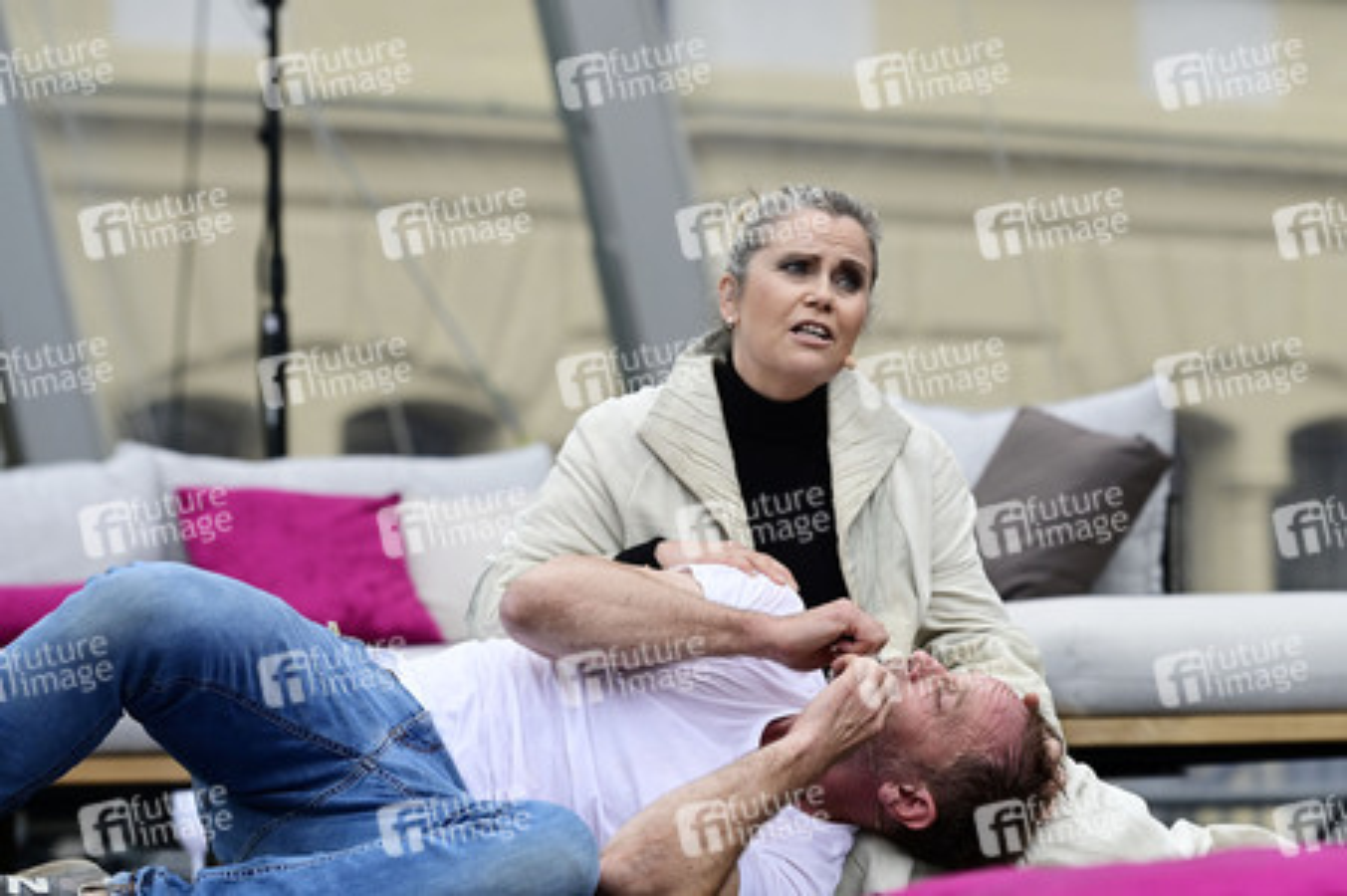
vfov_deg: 10.1
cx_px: 674
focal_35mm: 135
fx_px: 5047
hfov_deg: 15.2
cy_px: 448
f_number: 4.5
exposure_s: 1/500
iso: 640
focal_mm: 135
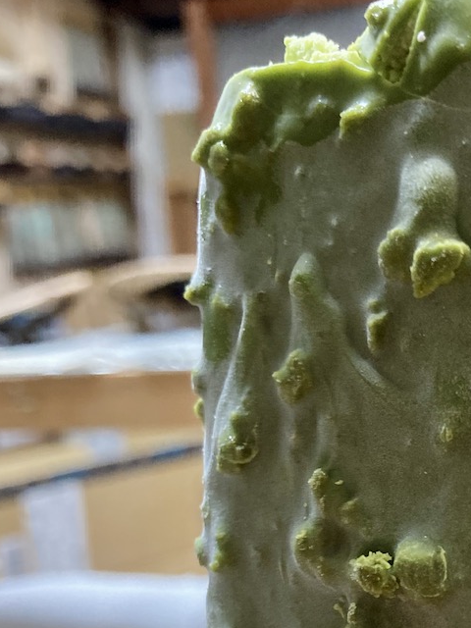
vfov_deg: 33.3
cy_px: 512
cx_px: 427
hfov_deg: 25.3
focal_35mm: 56
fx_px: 1016
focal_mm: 3.99
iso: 320
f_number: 1.8
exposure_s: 1/40
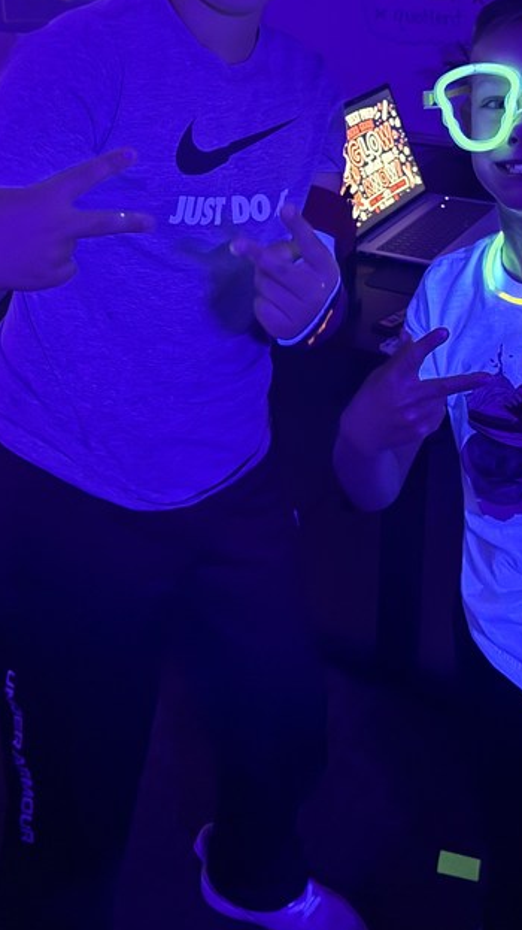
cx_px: 280
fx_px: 1059
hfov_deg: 27.7
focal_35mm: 43
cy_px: 287
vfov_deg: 46.4
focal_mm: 6.76
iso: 2000
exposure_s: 1/15
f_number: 1.78
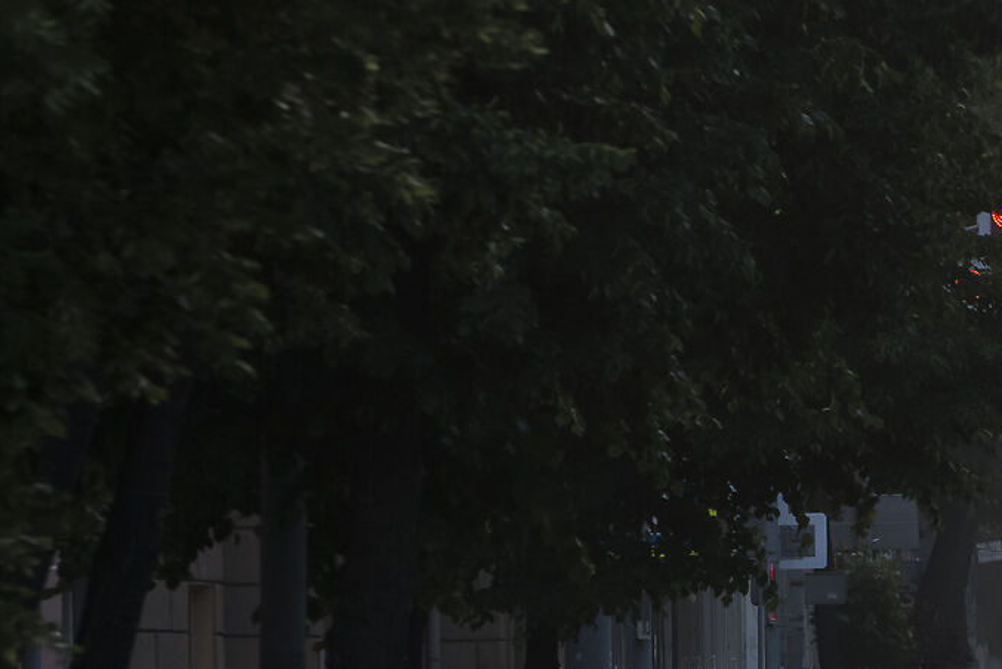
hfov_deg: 4.6
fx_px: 12335
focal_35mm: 443
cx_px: 1345
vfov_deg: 3.1
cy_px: 392
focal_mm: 125
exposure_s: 1/320
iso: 400
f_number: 6.3
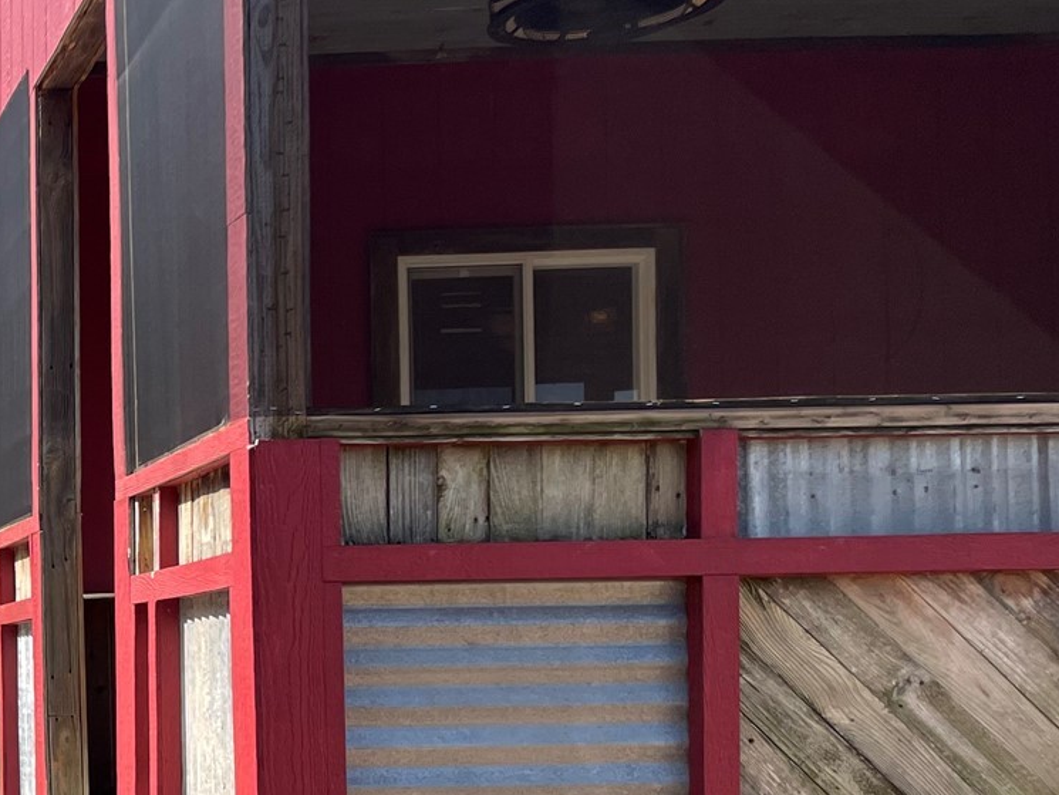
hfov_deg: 25.4
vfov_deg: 21.6
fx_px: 2050
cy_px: 673
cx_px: -281
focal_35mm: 67
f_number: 1.6
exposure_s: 1/1949
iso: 32
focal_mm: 4.2
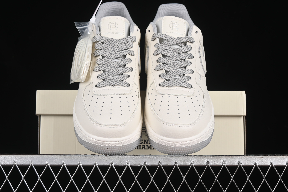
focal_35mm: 75
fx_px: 600
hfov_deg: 27.0
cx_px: 144
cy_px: 96
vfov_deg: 18.2
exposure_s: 1/80
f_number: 8
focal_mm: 50
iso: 160
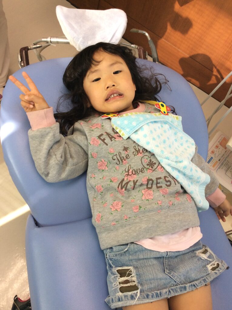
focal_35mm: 32
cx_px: 116
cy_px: 155
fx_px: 287
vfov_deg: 56.9
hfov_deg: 44.1
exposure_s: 1/60
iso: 32
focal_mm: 3.3
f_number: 2.4
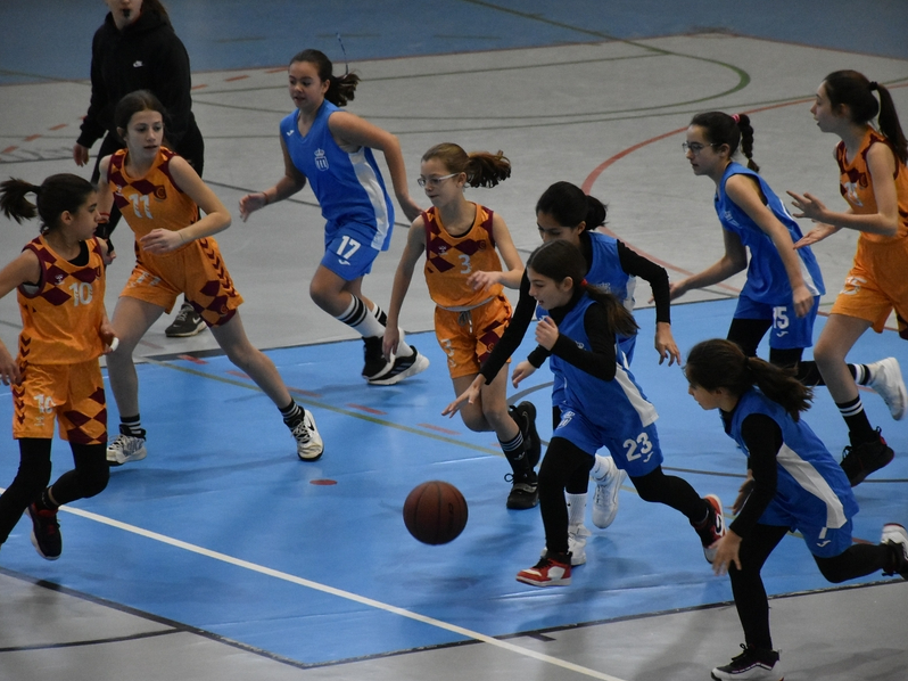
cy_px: 340
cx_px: 470
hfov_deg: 8.7
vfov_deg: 6.5
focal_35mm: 228
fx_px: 5979
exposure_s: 1/500
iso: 6400
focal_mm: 140
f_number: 5.6
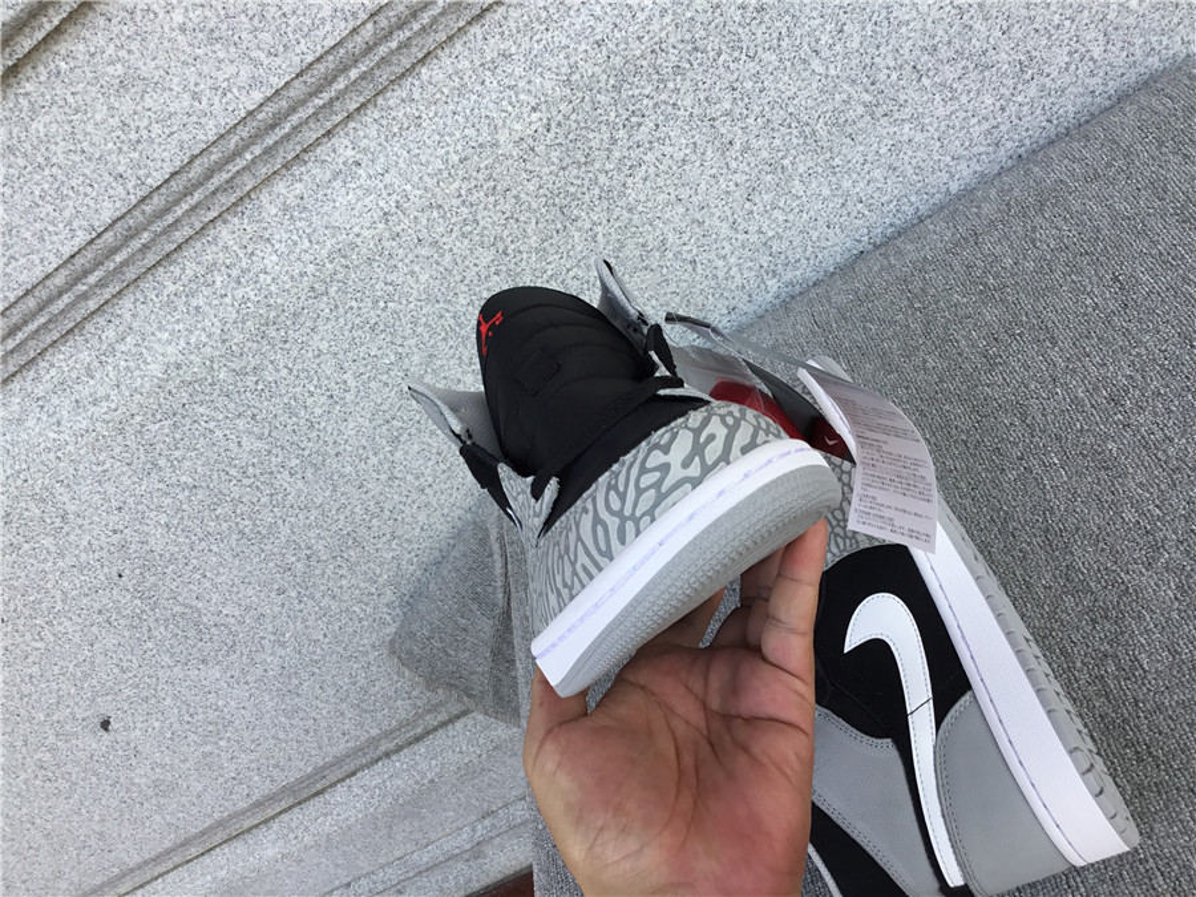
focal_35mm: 31
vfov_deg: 45.4
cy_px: 448
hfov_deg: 58.4
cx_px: 598
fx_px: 1071
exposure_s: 1/167
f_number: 2.4
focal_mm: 3.3
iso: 25
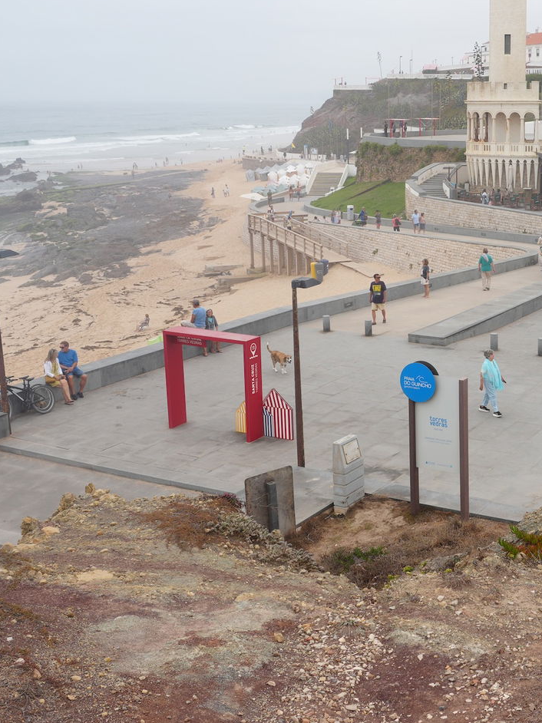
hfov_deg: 28.7
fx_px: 1023
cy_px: 330
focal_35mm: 49
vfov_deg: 38.9
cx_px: 464
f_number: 9
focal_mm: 20
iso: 100
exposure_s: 1/125
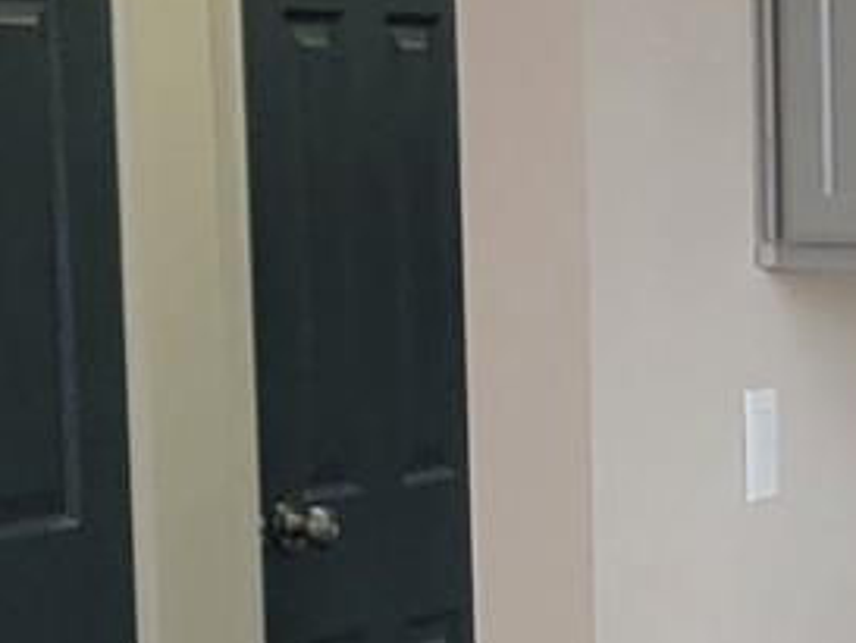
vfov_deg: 8.2
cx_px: 1850
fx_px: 4453
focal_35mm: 180
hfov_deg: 10.0
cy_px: 665
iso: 320
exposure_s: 1/120
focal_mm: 6.7
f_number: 1.8
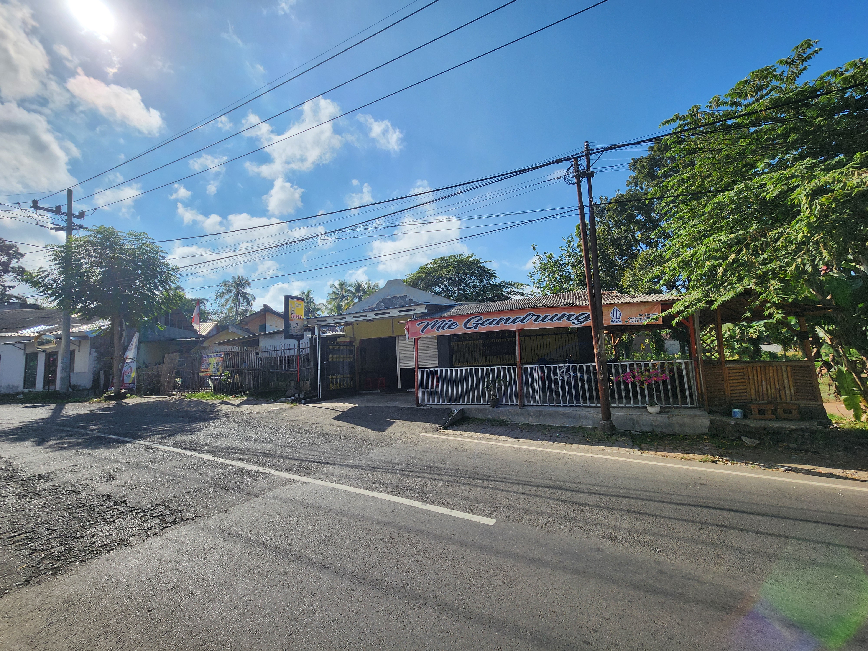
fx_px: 326
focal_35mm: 13
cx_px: 434
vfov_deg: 89.9
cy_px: 326
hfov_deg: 106.2
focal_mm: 2.2
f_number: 2.2
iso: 50
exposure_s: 1/3608
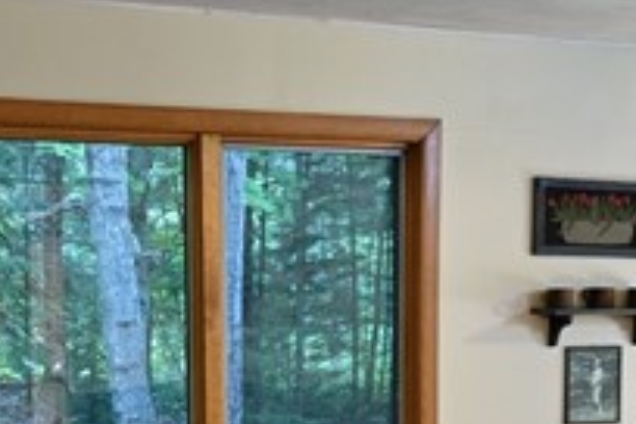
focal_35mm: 85
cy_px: 452
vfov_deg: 15.7
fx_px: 1502
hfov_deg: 23.8
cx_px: 433
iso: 400
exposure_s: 1/2
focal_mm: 16
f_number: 5.6
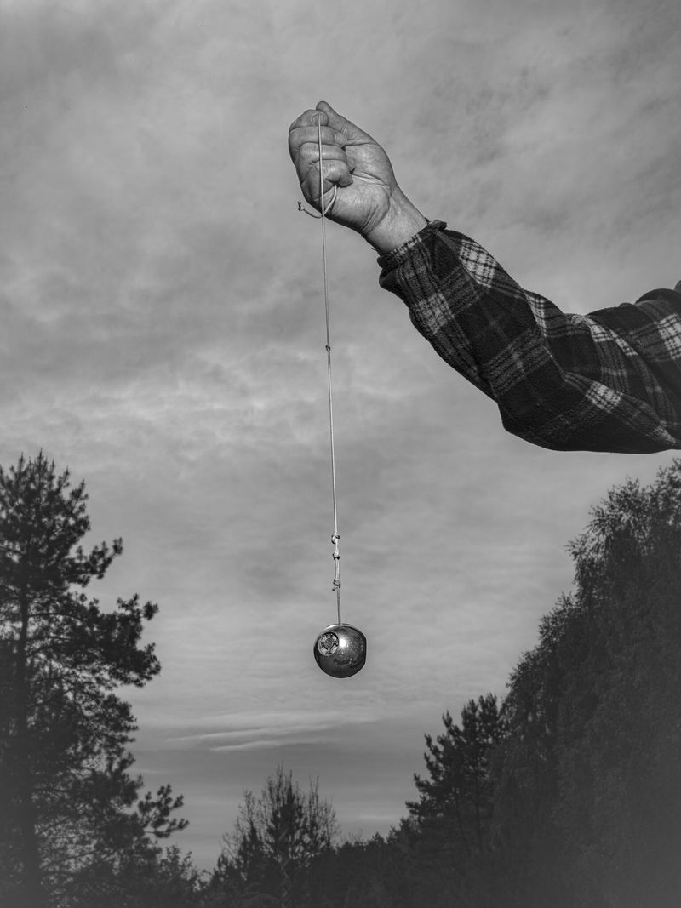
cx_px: 340
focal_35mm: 50
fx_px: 1312
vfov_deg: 38.2
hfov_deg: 29.1
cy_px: 454
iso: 100
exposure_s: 1/125
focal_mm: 63
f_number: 8
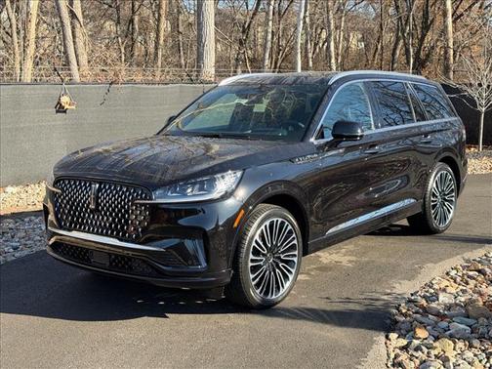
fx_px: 682
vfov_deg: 30.3
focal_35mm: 48
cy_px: 184
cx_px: 246
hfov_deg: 39.7
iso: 64
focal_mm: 6.76
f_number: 1.78
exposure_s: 1/939
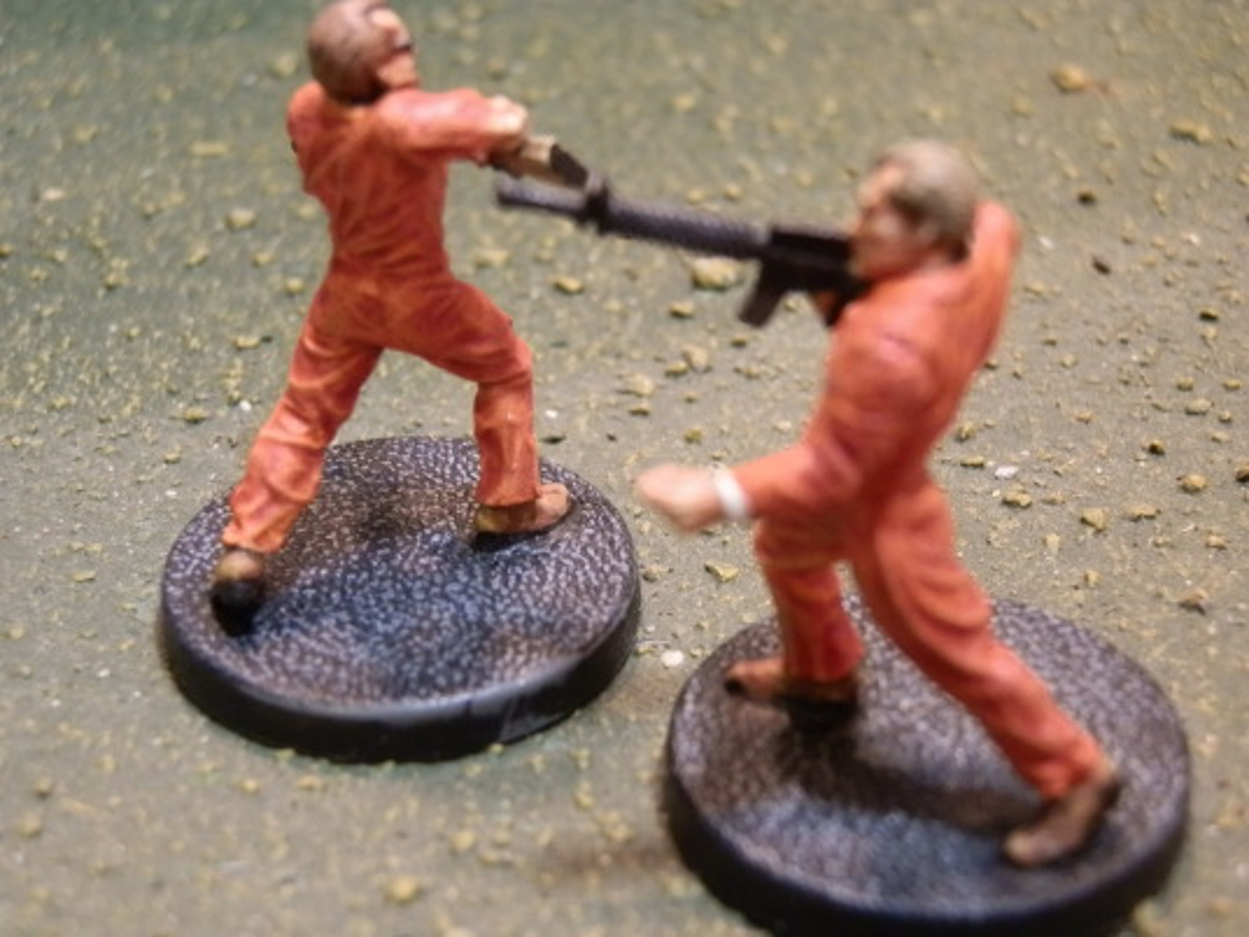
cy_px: 468
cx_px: 624
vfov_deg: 24.0
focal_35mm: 61
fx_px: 2201
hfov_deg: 31.7
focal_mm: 10.99
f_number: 3.7
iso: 400
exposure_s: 1/25
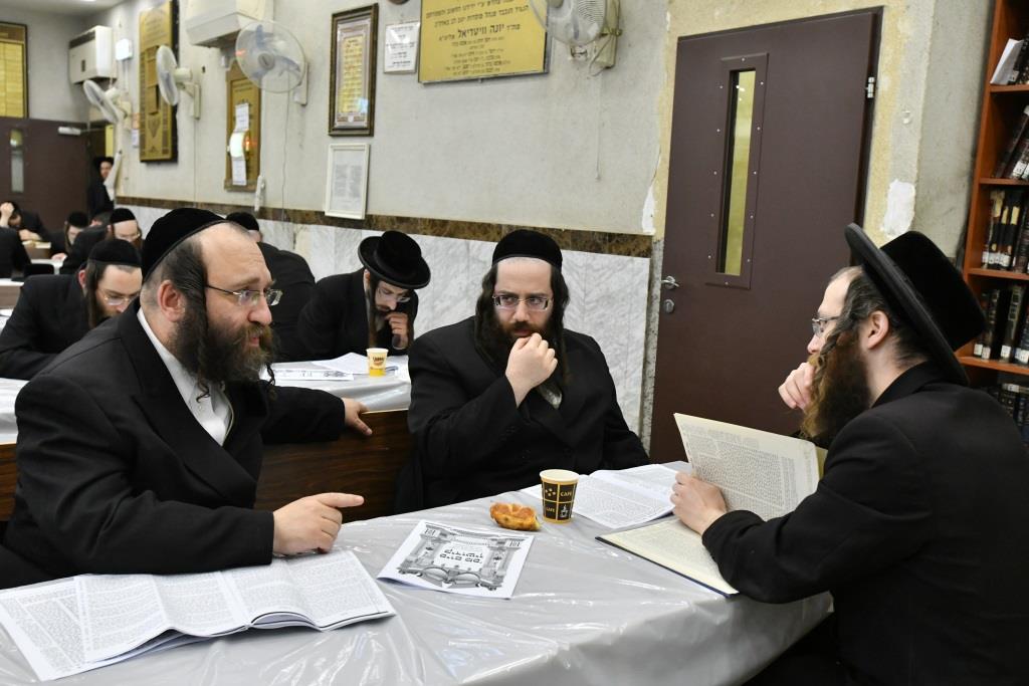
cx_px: 514
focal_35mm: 35
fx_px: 1000
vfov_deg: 37.9
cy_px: 343
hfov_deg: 54.4
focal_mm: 35
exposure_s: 1/125
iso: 2500
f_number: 5.6
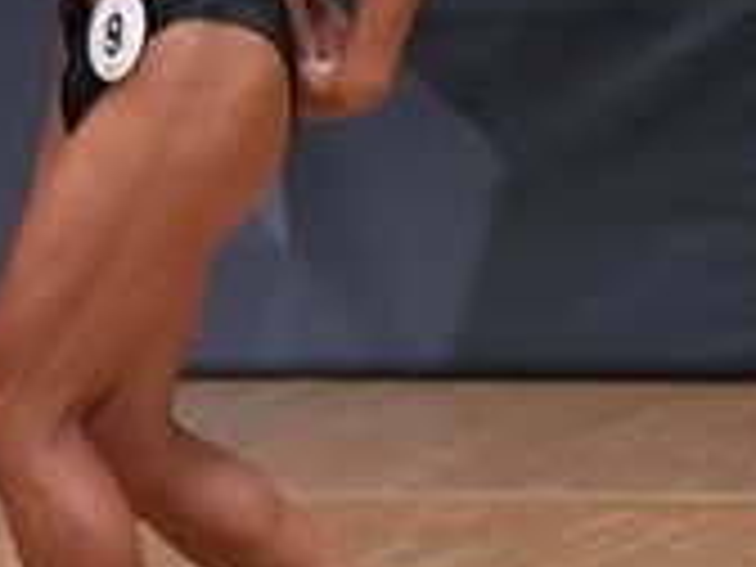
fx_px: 21730
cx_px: 1334
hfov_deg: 2.0
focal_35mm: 995
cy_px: -18
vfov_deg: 1.5
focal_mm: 150
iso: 6400
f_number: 5.6
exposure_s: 1/400
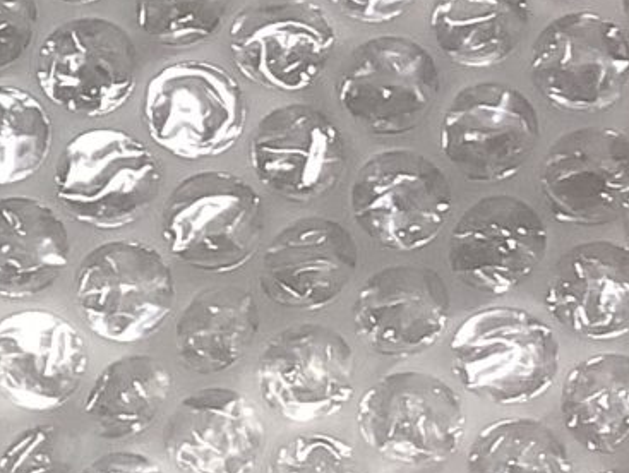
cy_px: 291
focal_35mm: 216
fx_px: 3929
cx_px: -1332
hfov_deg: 7.8
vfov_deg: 6.9
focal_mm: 3.3
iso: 50
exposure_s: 1/60
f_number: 2.4
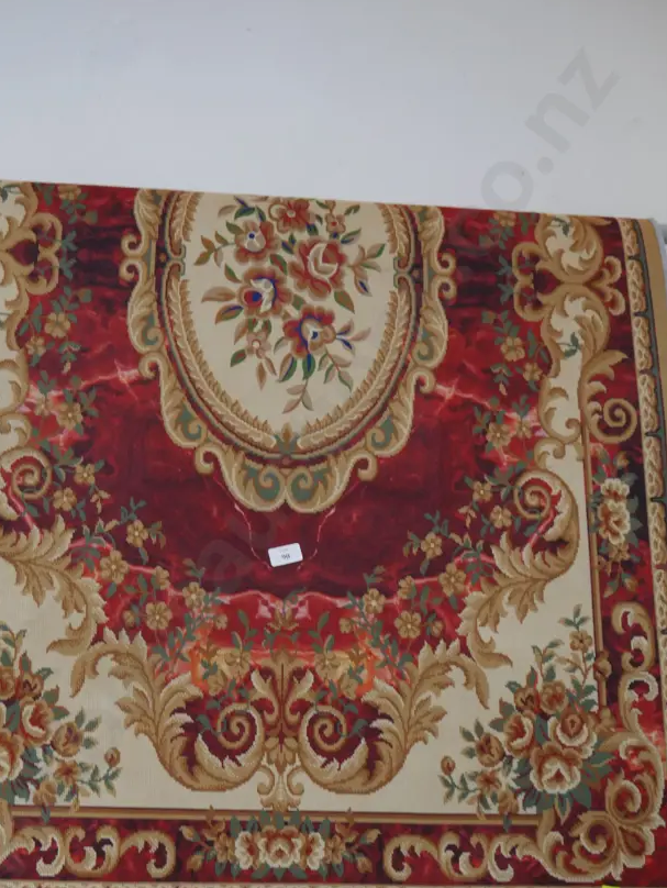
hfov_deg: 37.6
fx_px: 975
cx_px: 262
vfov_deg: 48.8
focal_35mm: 38
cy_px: 512
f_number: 3.6
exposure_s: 1/60
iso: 1000
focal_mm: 15
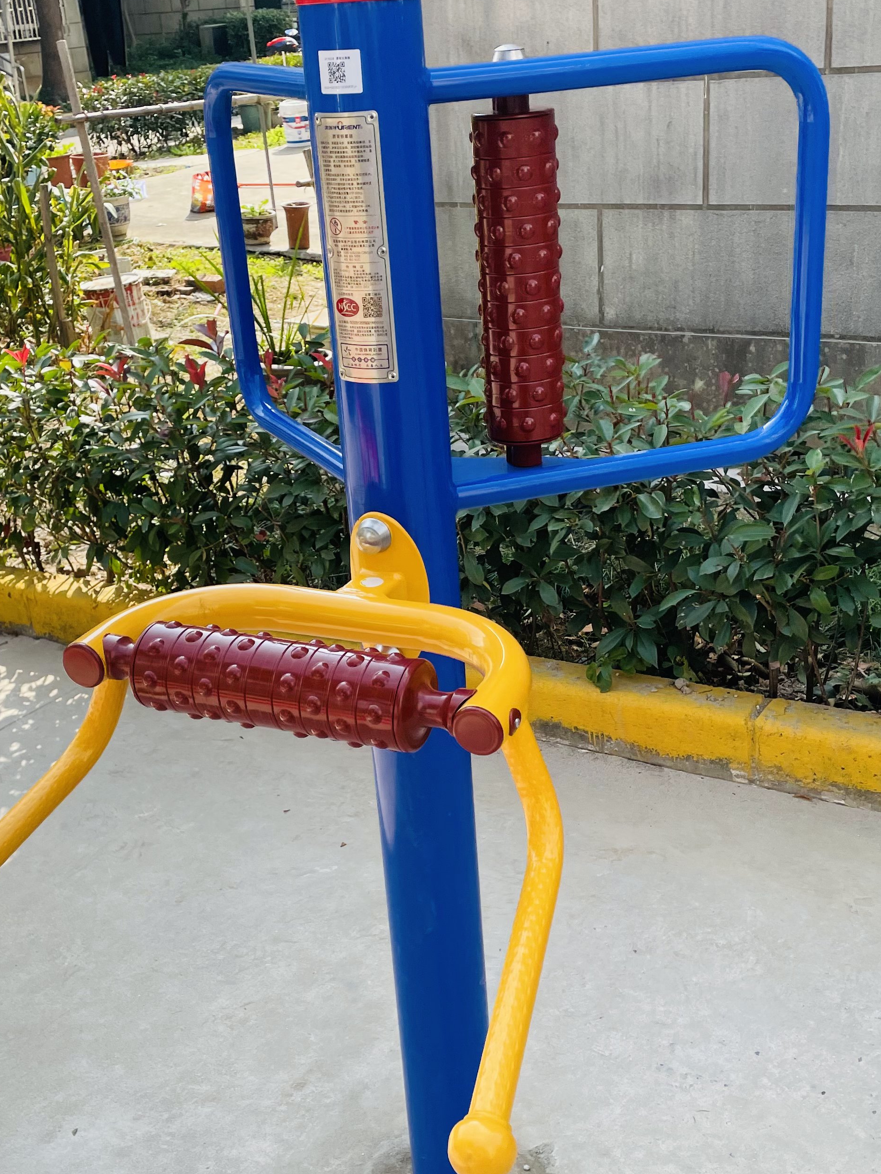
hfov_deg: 34.3
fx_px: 1425
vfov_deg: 44.7
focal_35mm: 42
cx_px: 412
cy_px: 648
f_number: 1.6
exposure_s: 1/924
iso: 32
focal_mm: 4.2
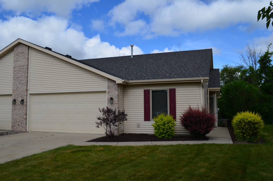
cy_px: 90
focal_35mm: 33
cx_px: 136
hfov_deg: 57.3
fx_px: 250
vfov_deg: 39.8
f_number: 11
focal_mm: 22
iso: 100
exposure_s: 1/160
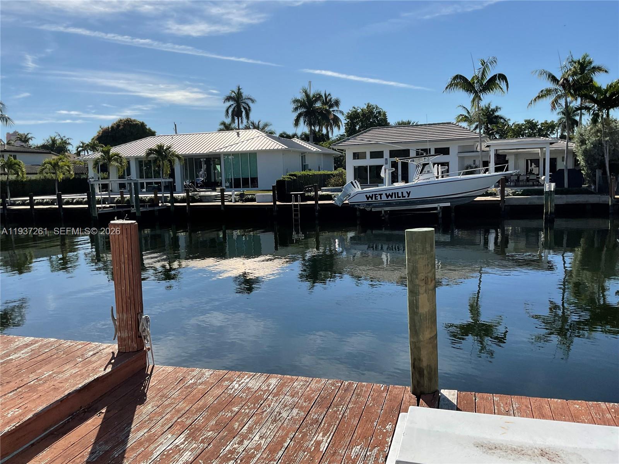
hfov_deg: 61.7
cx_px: 310
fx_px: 519
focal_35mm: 29
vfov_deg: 48.2
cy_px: 232
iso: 16
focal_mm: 3
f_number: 1.8
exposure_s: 1/2801
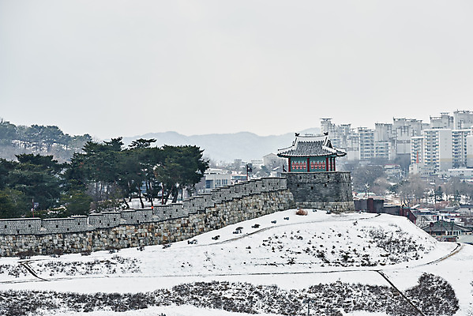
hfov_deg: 12.8
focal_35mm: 160
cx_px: 236
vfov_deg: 8.6
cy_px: 158
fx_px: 2103
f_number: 8
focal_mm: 160
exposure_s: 1/320
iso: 100
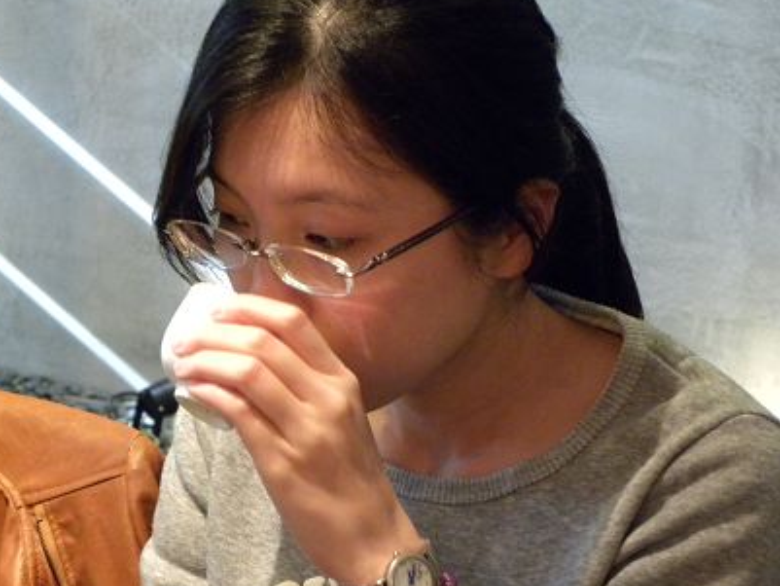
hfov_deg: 15.0
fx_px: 2953
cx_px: 428
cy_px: 289
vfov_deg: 11.3
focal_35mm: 131
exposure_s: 1/9.6
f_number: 4
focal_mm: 18.8
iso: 487
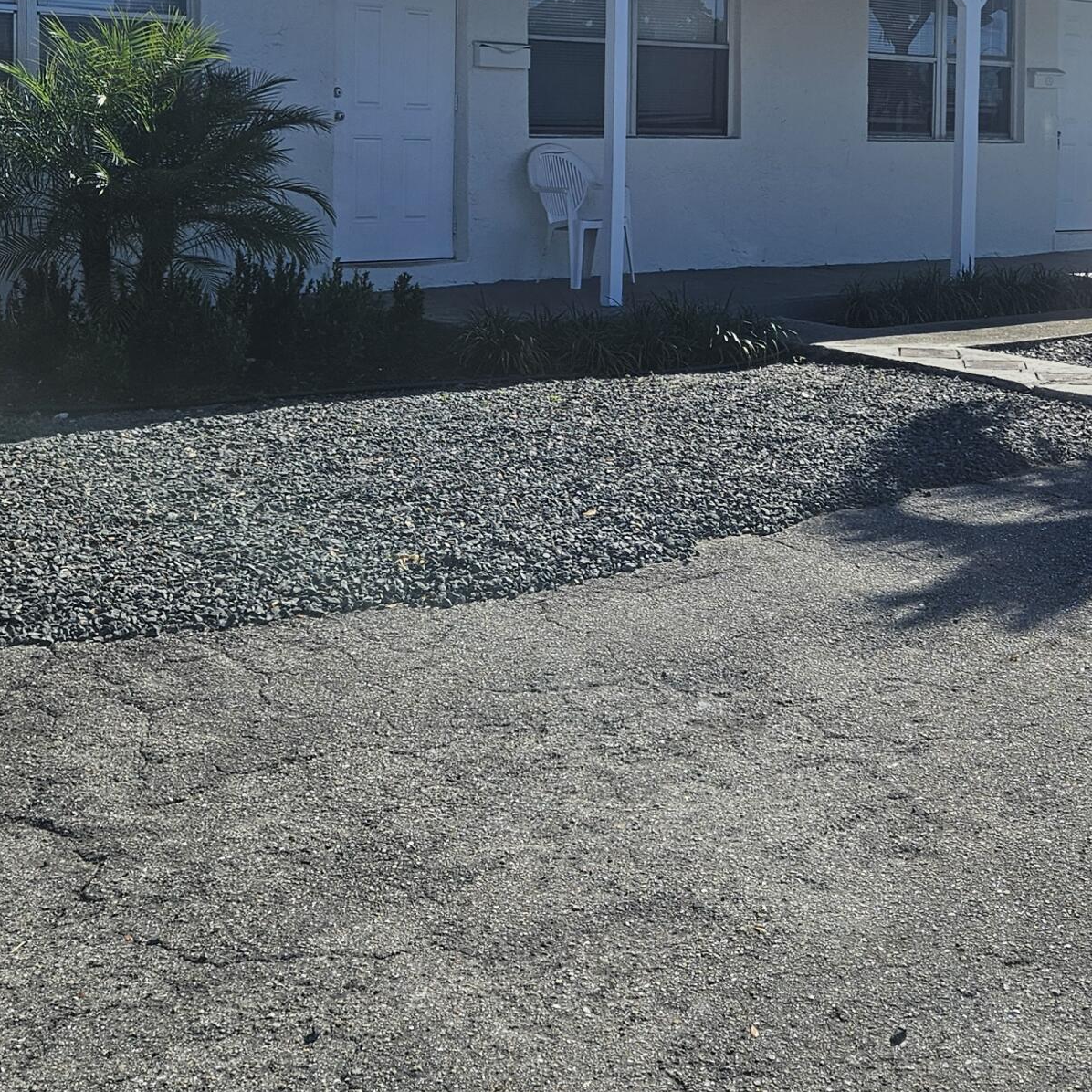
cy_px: 224
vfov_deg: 32.5
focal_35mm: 51
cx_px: 753
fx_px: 1820
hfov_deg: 33.0
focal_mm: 5.4
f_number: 1.8
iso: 25
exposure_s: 1/2346
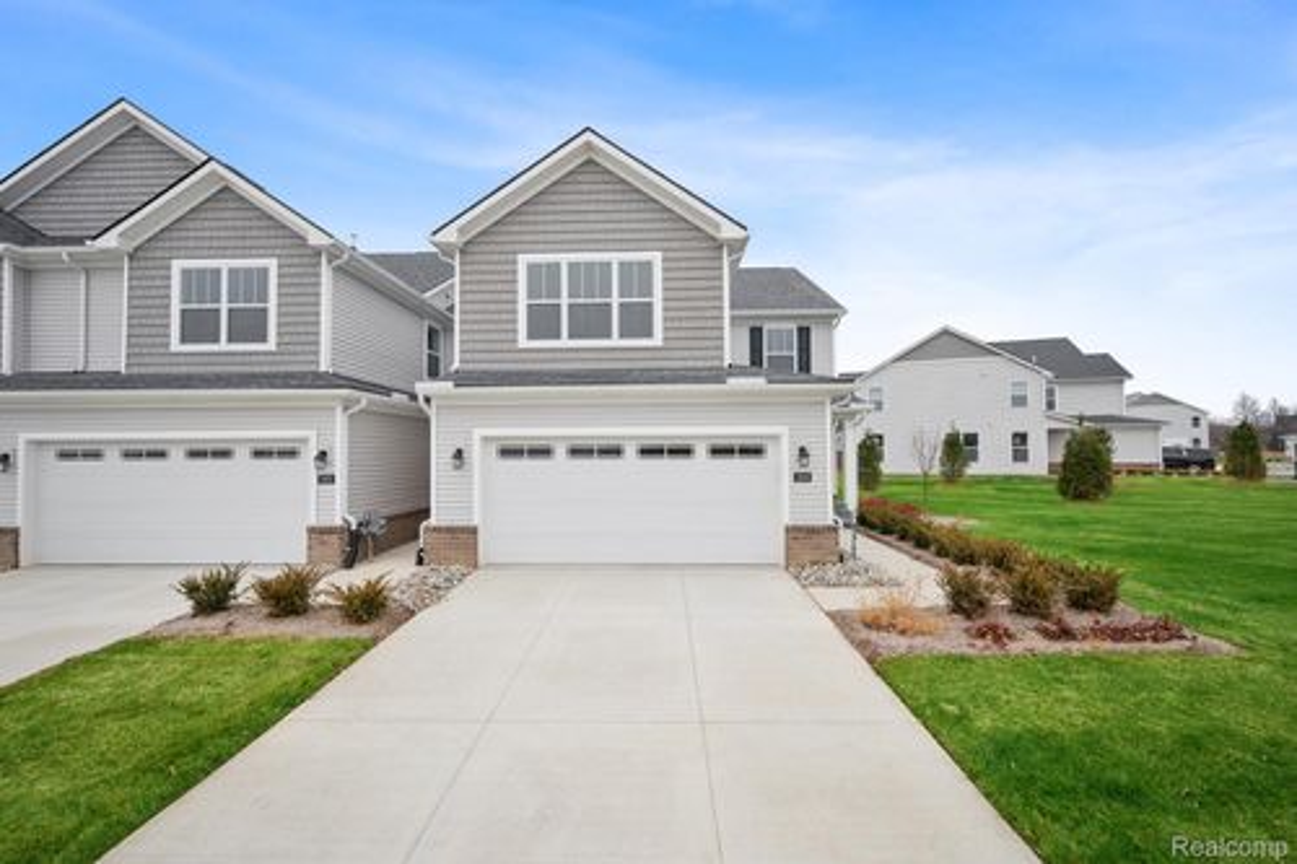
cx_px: 648
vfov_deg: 81.2
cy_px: 432
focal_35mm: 14
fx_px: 504
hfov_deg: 104.3
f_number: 9
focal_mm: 14
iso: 100
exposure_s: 1/25
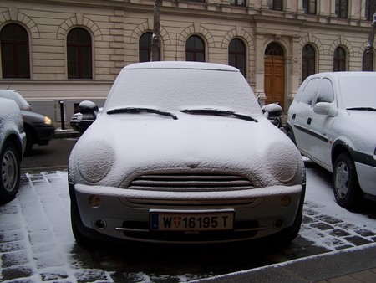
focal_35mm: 38
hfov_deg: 49.0
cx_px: 188
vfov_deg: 37.8
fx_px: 413
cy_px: 142
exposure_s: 1/100
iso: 80
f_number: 2.8
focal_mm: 6.3
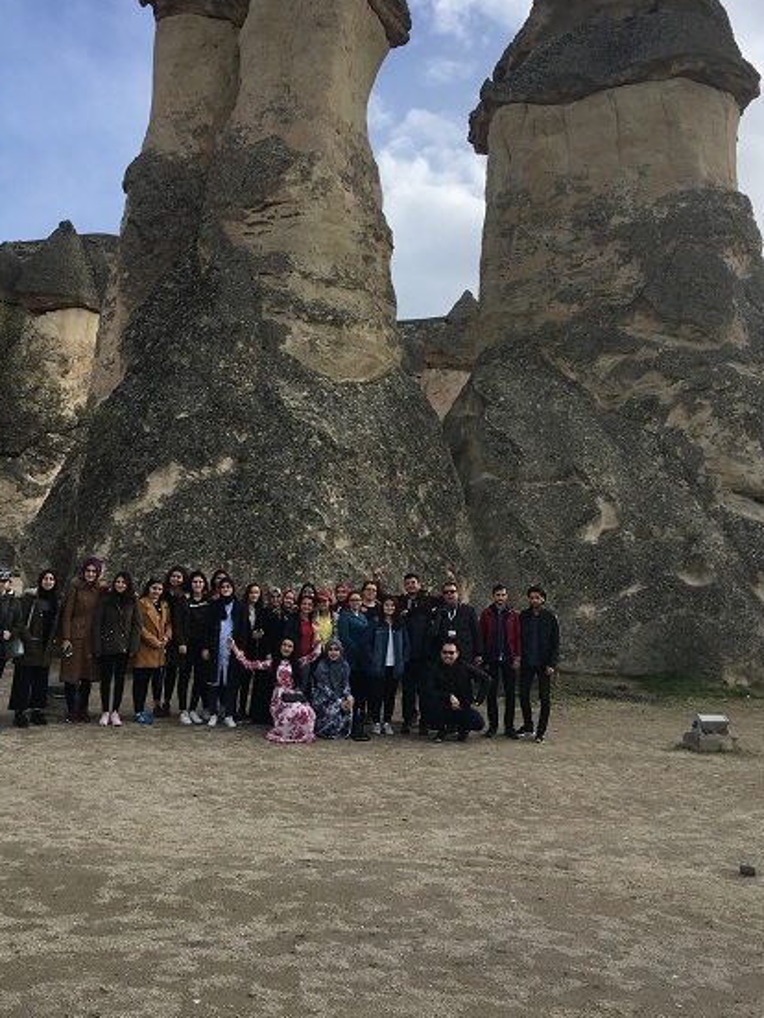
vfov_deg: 52.4
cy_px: 424
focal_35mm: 35
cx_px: 356
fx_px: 1030
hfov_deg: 40.7
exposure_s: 1/864
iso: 25
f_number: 2.2
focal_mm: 4.15
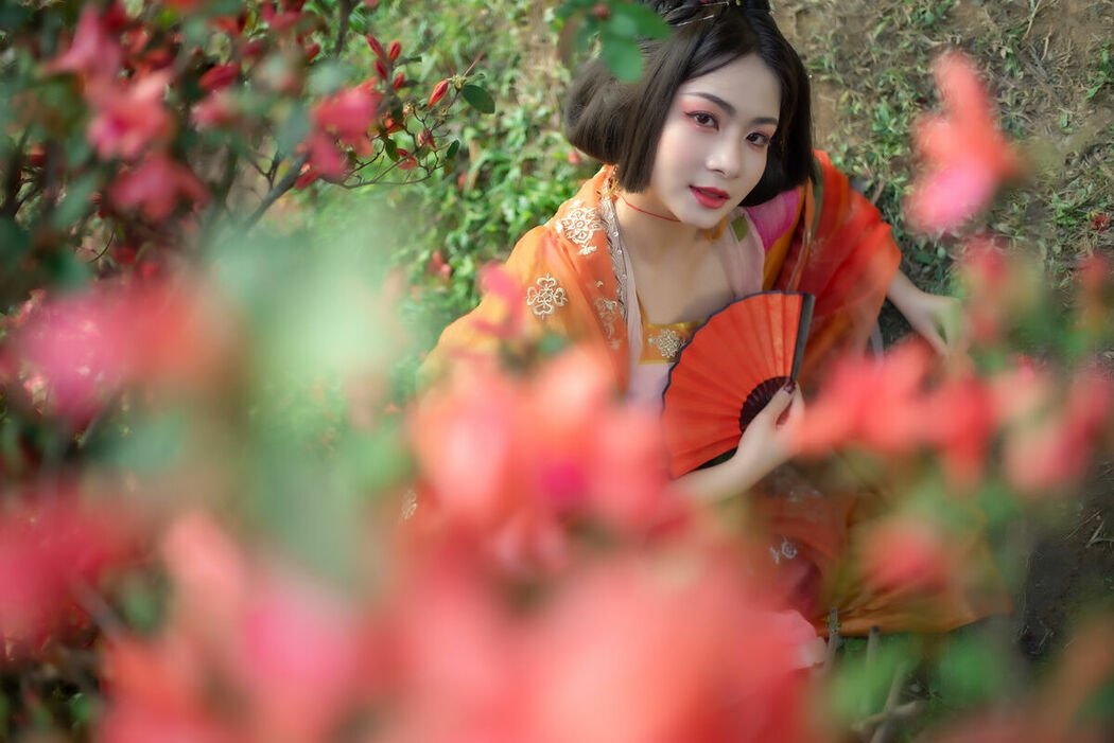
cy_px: 372
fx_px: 1083
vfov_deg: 37.9
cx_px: 557
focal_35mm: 35
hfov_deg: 54.4
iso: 80
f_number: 1.8
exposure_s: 1/125
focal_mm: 35
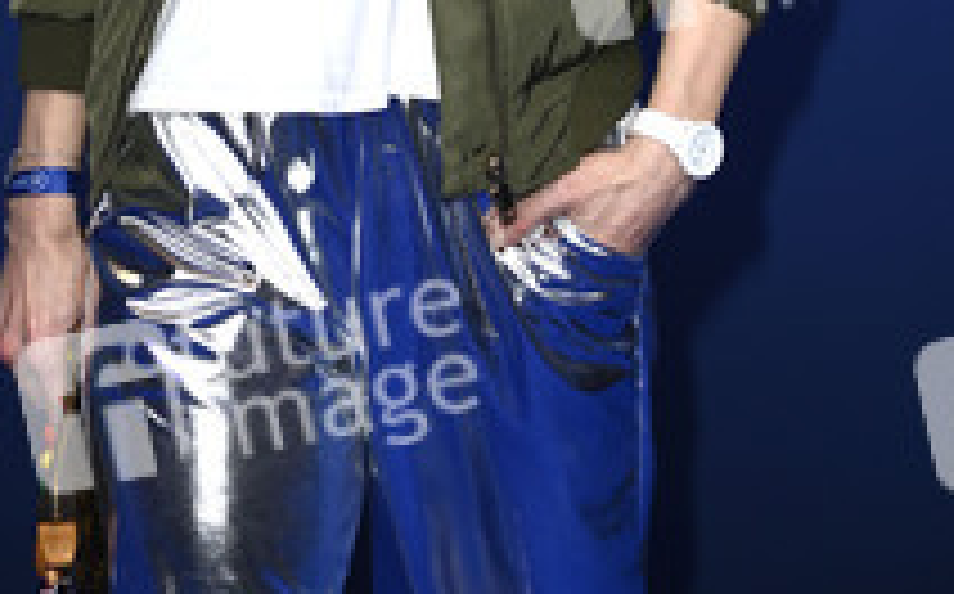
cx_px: 378
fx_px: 4493
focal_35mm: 173
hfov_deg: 12.1
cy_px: -288
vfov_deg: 7.4
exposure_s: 1/250
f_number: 6.3
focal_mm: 90
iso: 640
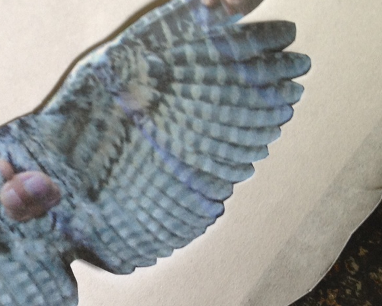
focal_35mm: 96
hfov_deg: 19.3
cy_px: 218
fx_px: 1086
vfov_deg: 16.0
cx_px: -7
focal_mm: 4.28
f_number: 2.4
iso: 64
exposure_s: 1/20
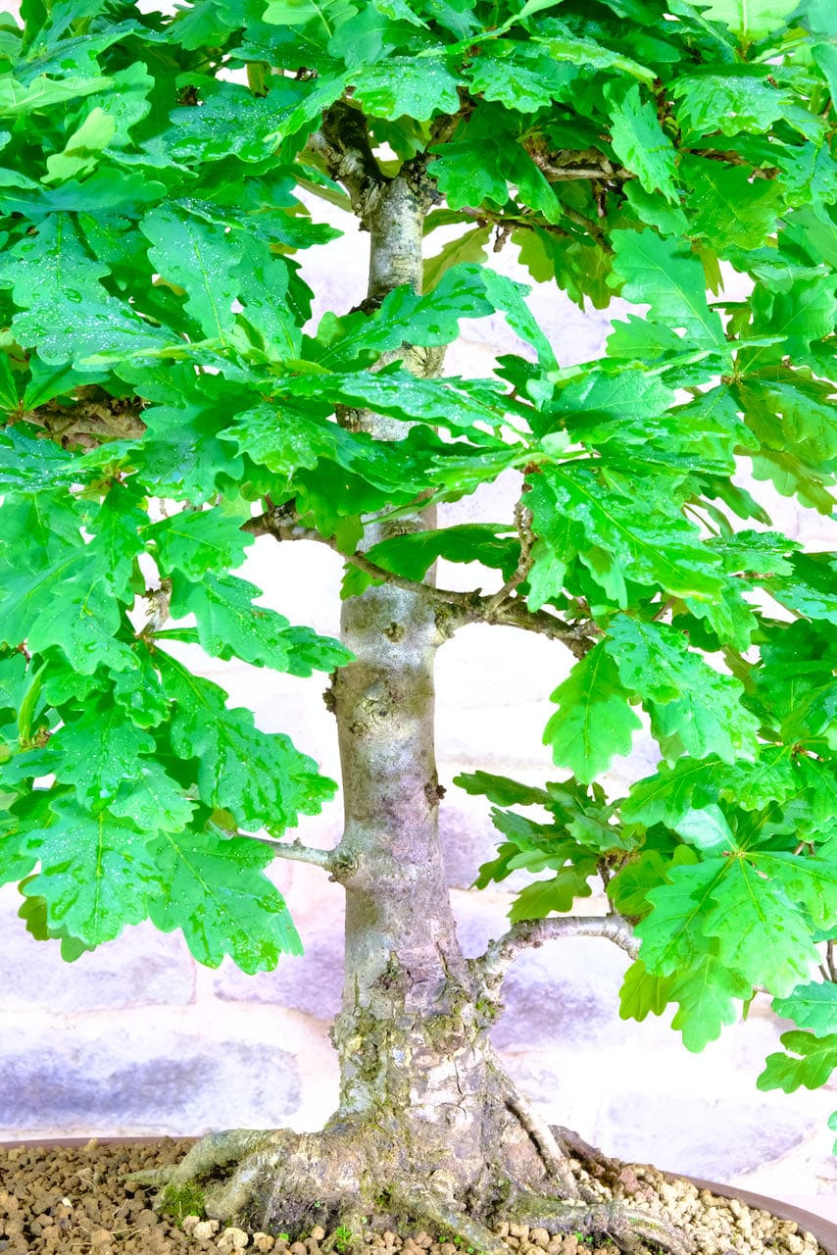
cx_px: 418
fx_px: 2231
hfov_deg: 21.3
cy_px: 628
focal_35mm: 64
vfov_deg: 31.4
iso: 3200
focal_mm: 42.5
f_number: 14
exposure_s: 1/15
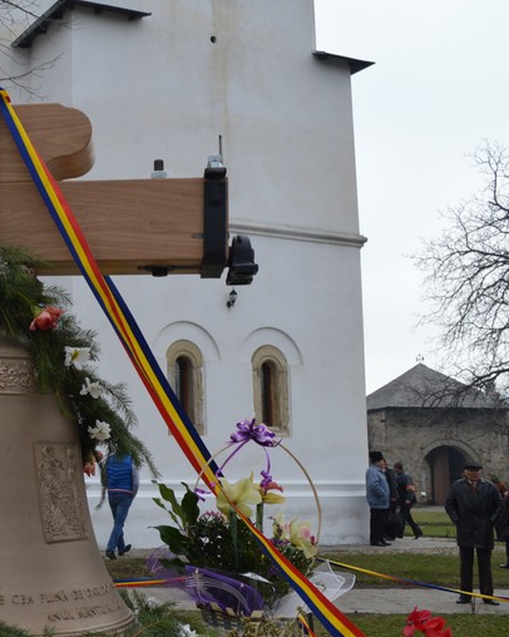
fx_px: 942
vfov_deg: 37.3
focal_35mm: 50
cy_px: 366
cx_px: -46
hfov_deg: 27.7
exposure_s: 1/250
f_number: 7.1
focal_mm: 20
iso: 100
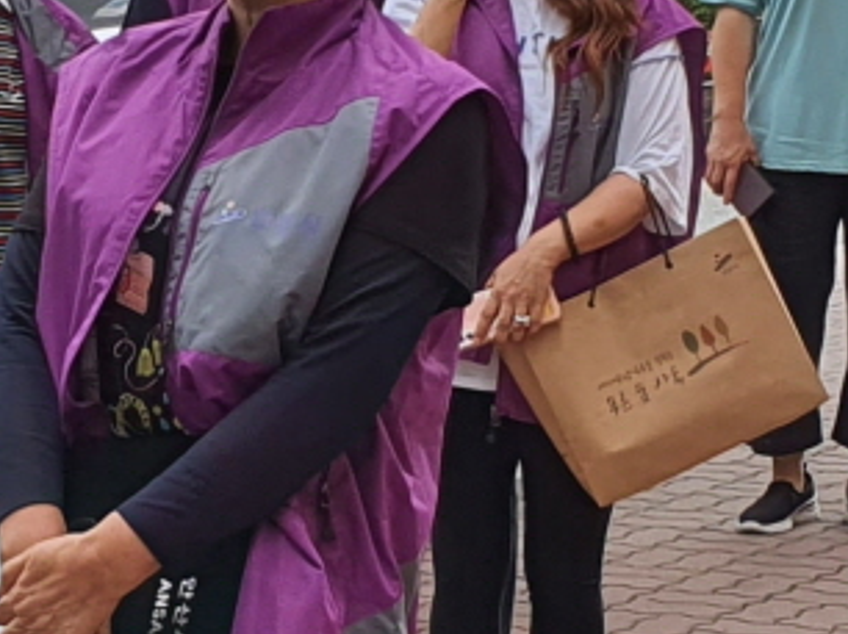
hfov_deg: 11.6
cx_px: 108
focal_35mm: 170
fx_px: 4161
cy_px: 288
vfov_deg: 8.7
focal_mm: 4.3
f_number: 2.4
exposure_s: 1/188
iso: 50
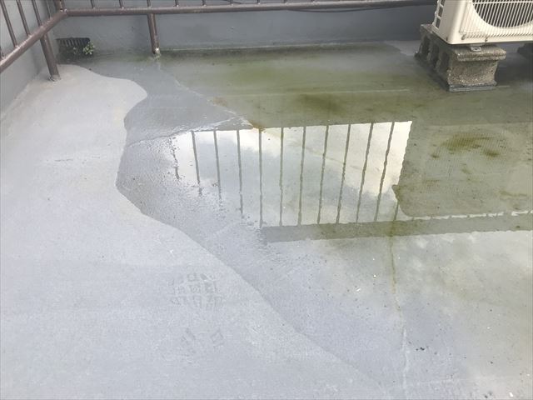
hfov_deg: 63.4
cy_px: 200
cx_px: 266
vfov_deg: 49.7
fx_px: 431
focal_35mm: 28
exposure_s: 1/392
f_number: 1.8
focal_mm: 3.99
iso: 20
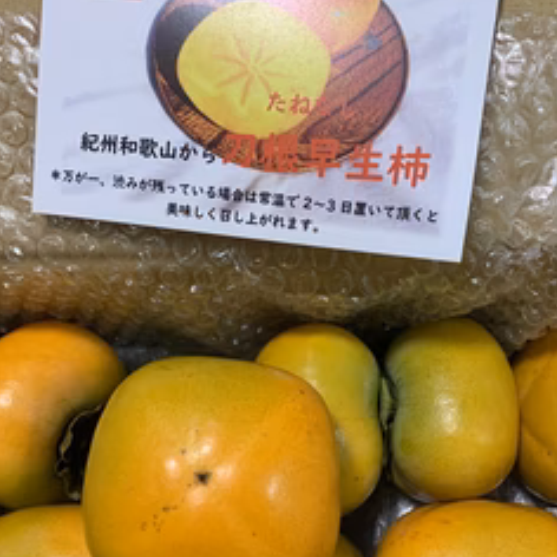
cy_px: 380
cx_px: 302
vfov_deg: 42.2
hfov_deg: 42.8
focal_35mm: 39
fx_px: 710
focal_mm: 4.25
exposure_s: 1/50
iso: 100
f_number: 1.8
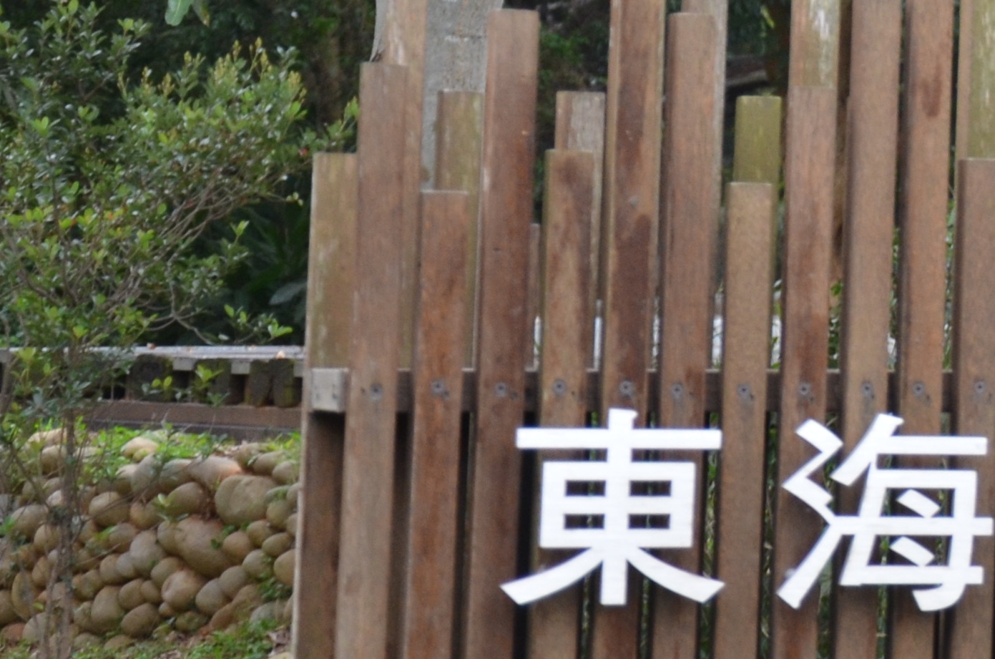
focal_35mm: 202
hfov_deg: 9.8
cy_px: -31
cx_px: 1587
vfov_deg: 6.7
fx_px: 5571
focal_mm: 38
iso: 500
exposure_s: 1/60
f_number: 4.5
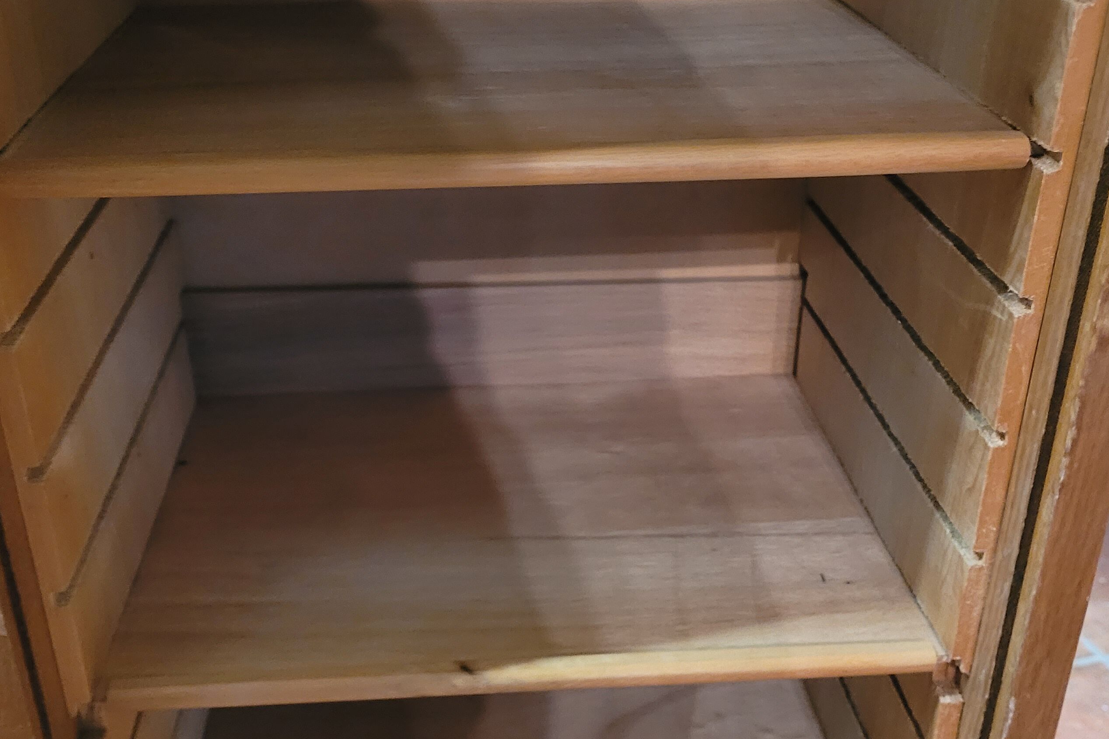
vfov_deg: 30.8
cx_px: 542
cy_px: 516
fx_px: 1324
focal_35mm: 43
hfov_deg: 45.4
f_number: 1.8
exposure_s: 1/25
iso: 1000
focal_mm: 5.4
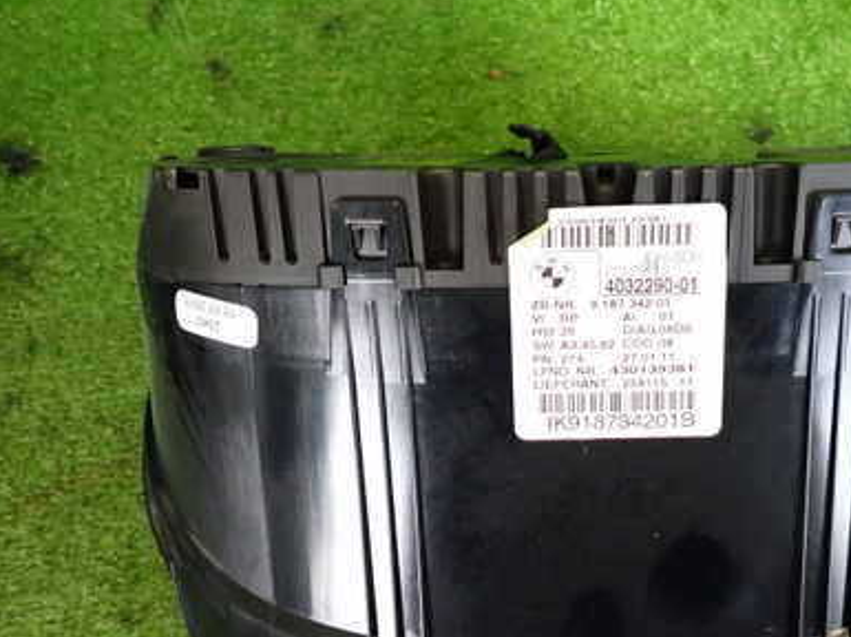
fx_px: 958
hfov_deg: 46.9
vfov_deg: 36.4
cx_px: 586
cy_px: 427
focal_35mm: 39
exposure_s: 1/30
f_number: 2
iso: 500
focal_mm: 4.5
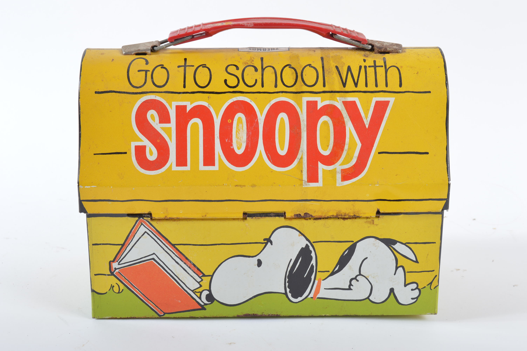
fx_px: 987
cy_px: 176
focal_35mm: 68
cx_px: 264
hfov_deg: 29.9
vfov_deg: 20.1
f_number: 11
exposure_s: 1/160
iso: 100
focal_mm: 45
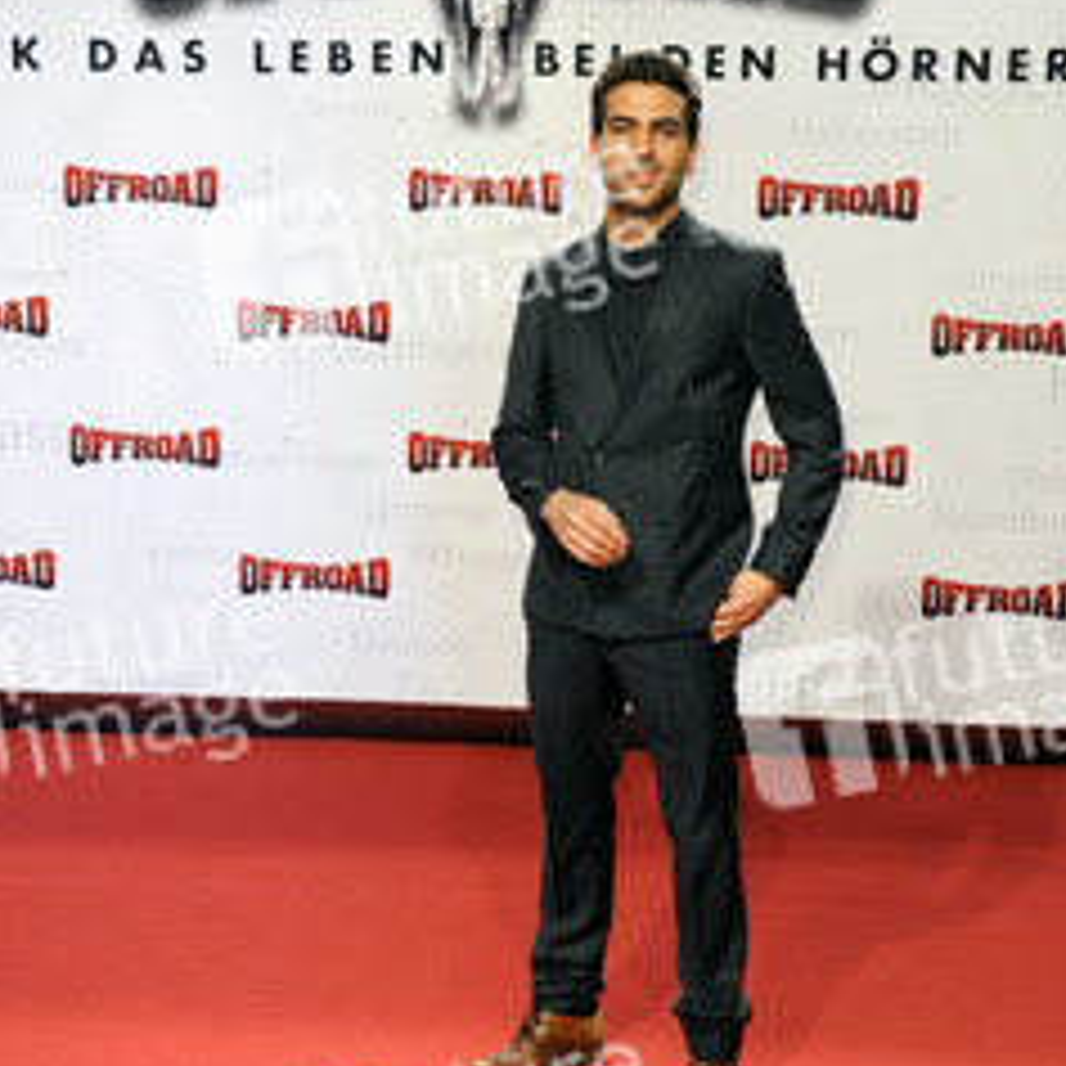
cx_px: 558
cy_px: 477
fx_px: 2195
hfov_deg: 27.3
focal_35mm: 63
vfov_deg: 27.3
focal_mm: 44
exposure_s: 1/160
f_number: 5.6
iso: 800
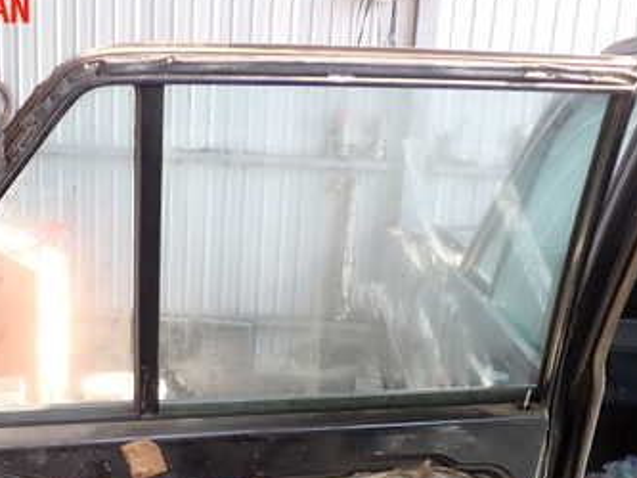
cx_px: 256
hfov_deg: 35.4
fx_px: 994
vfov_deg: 26.3
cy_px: 417
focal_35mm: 54
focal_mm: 5.4
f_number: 2.3
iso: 100
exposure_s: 1/80
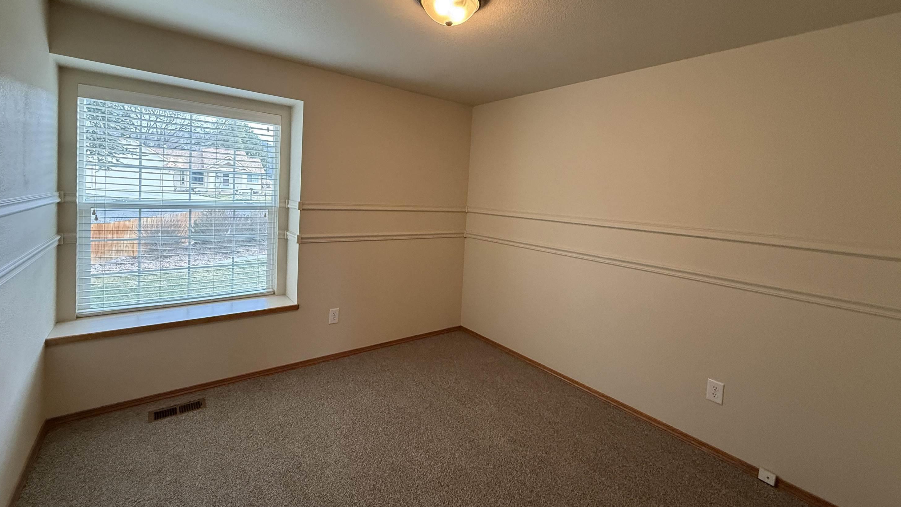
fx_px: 382
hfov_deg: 99.4
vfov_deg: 66.6
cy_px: 210
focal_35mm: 16
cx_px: 449
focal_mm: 2.22
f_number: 2.2
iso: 500
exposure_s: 1/120
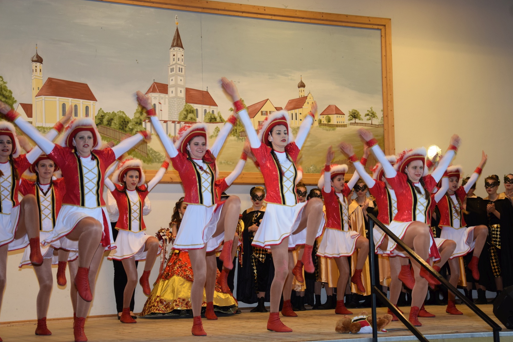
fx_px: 976
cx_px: 255
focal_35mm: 69
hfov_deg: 29.4
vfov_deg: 19.9
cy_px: 172
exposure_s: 1/60
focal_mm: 45
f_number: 5.6
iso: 400
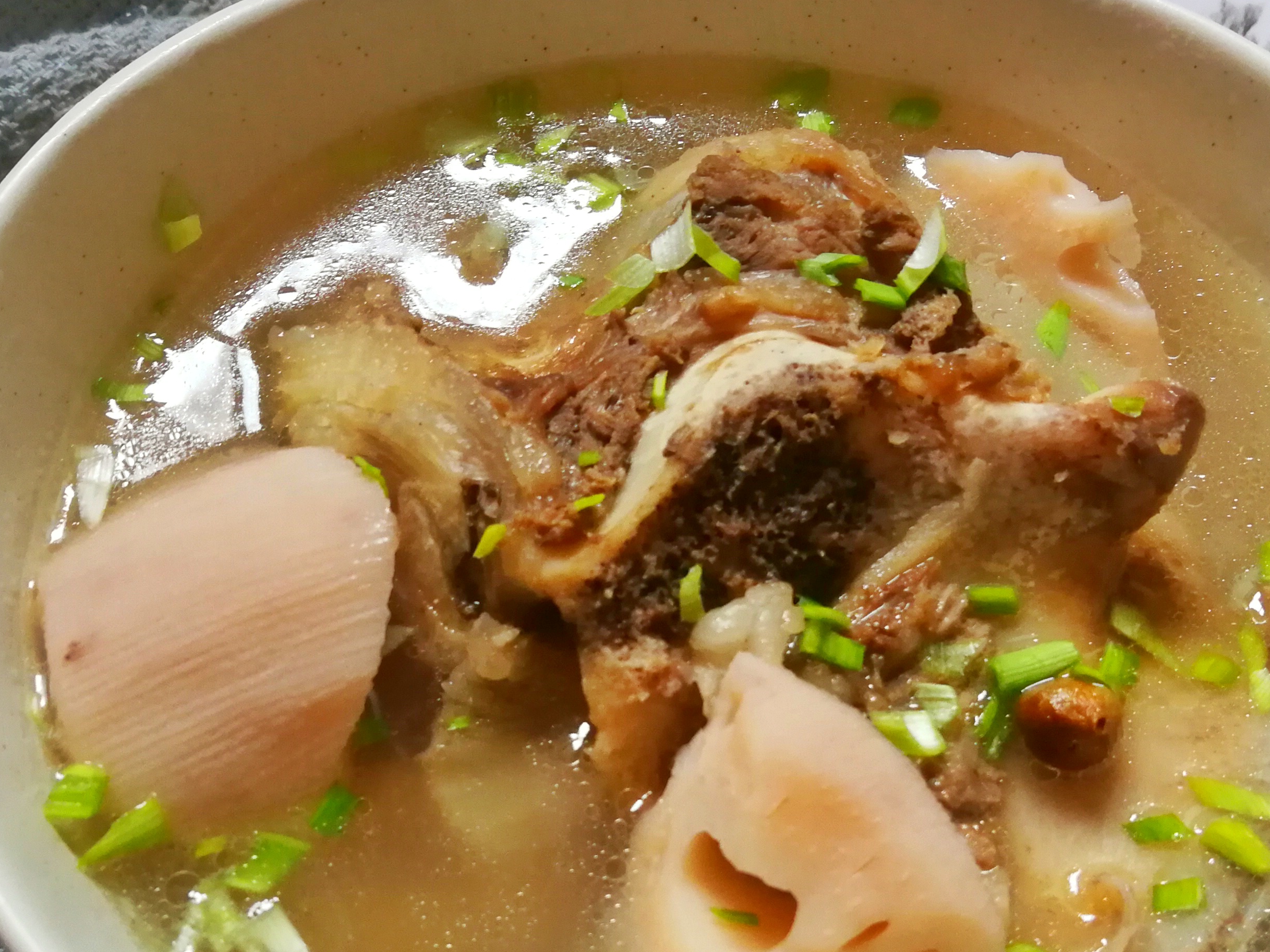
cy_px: 625
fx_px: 1614
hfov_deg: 42.9
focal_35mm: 44
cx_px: 674
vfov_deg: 32.6
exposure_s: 1/33.3
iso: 320
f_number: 2.2
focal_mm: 3.95
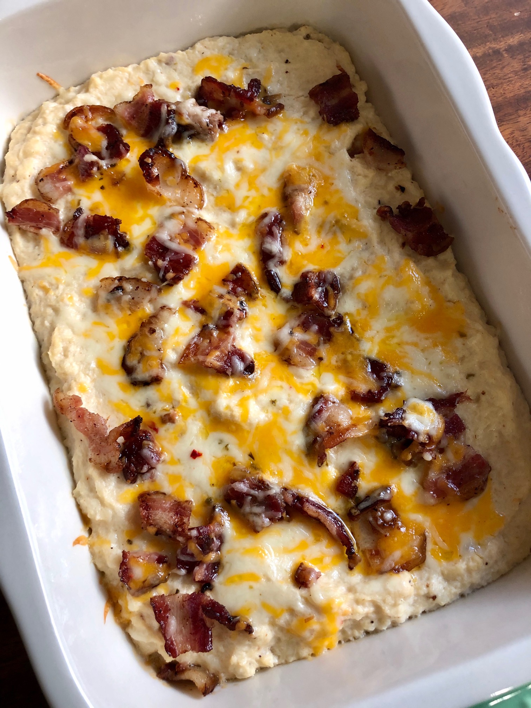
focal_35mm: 28
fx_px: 573
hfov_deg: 49.7
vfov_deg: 63.4
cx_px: 266
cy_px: 354
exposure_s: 1/15
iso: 40
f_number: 1.8
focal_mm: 3.99
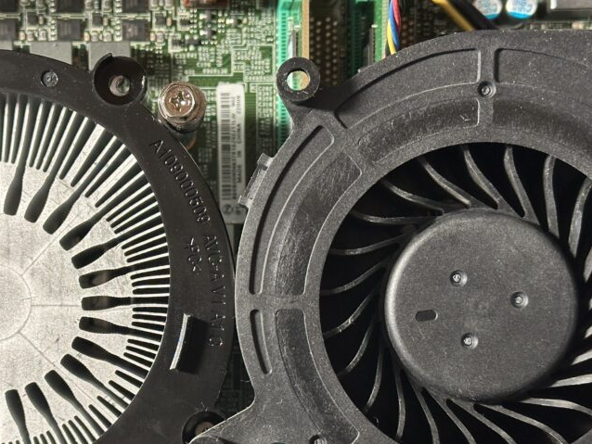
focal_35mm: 77
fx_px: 1317
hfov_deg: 25.2
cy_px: 309
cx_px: 211
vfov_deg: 19.1
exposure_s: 1/33
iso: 200
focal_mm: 6.86
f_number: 1.78
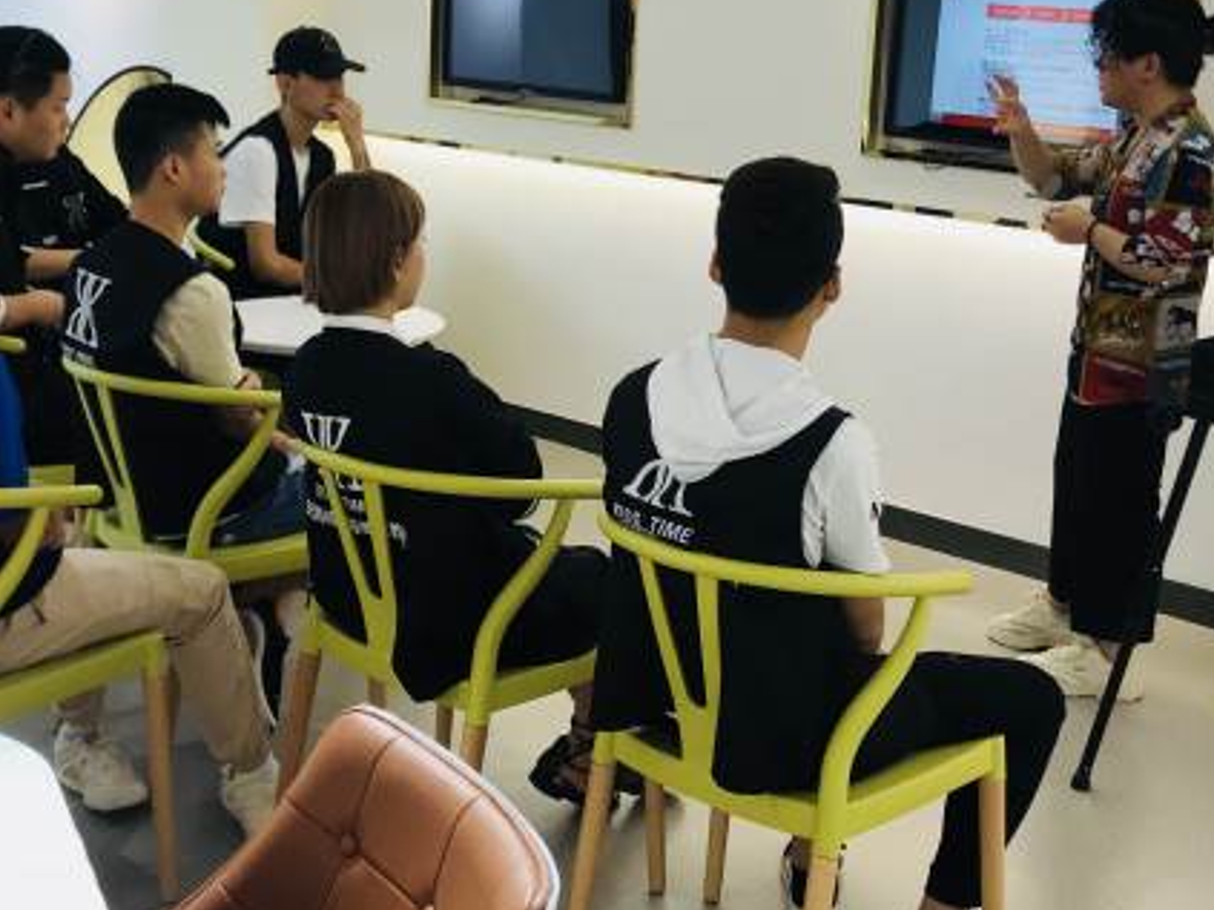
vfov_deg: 27.3
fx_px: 1858
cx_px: 548
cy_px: 270
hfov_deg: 36.1
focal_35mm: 53
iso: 40
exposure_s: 1/100
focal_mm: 3.99
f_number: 1.8
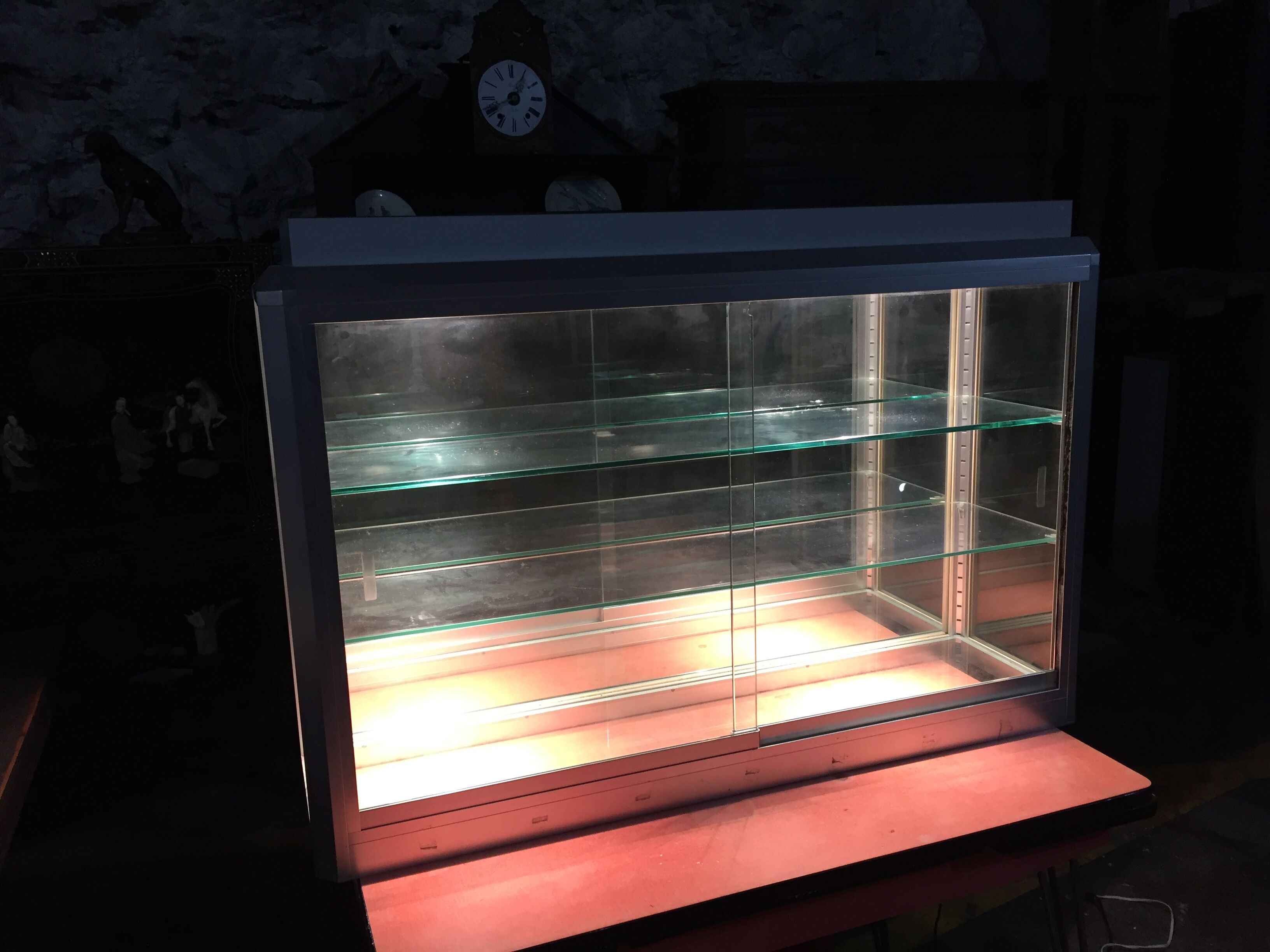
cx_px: 635
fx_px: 1064
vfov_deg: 48.2
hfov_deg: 61.7
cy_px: 476
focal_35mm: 29
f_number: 2.2
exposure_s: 1/33
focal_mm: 4.15
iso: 125
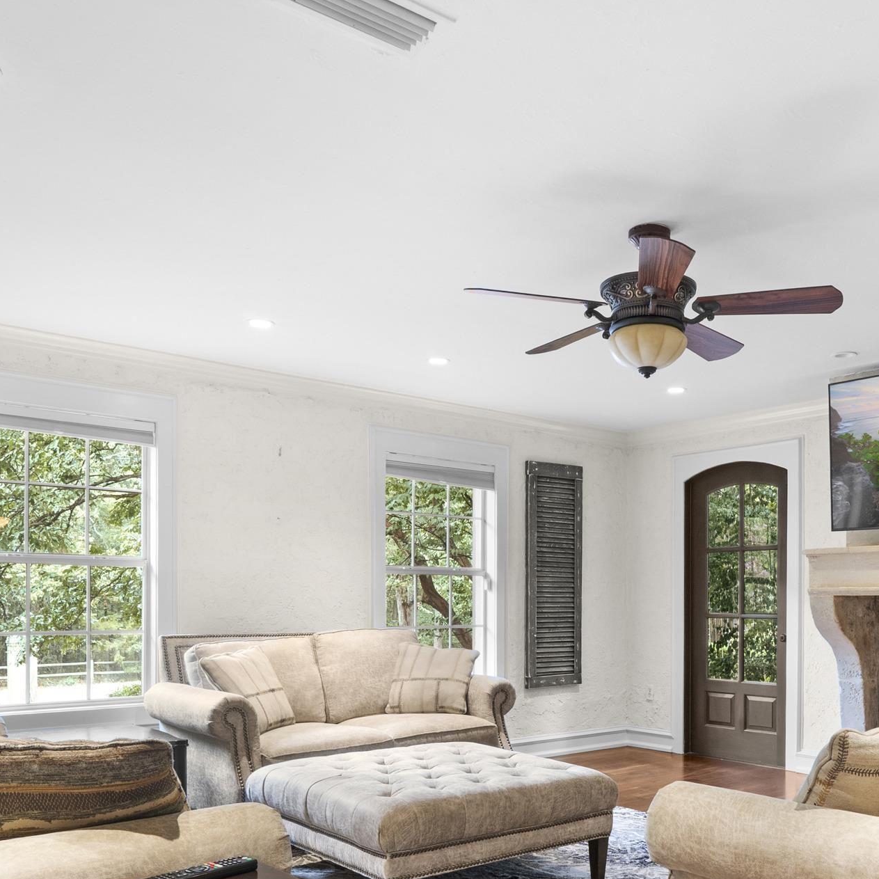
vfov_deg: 51.9
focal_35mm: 31
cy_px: 561
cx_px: 544
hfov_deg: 52.0
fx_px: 891
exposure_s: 2
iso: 200
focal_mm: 10
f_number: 9
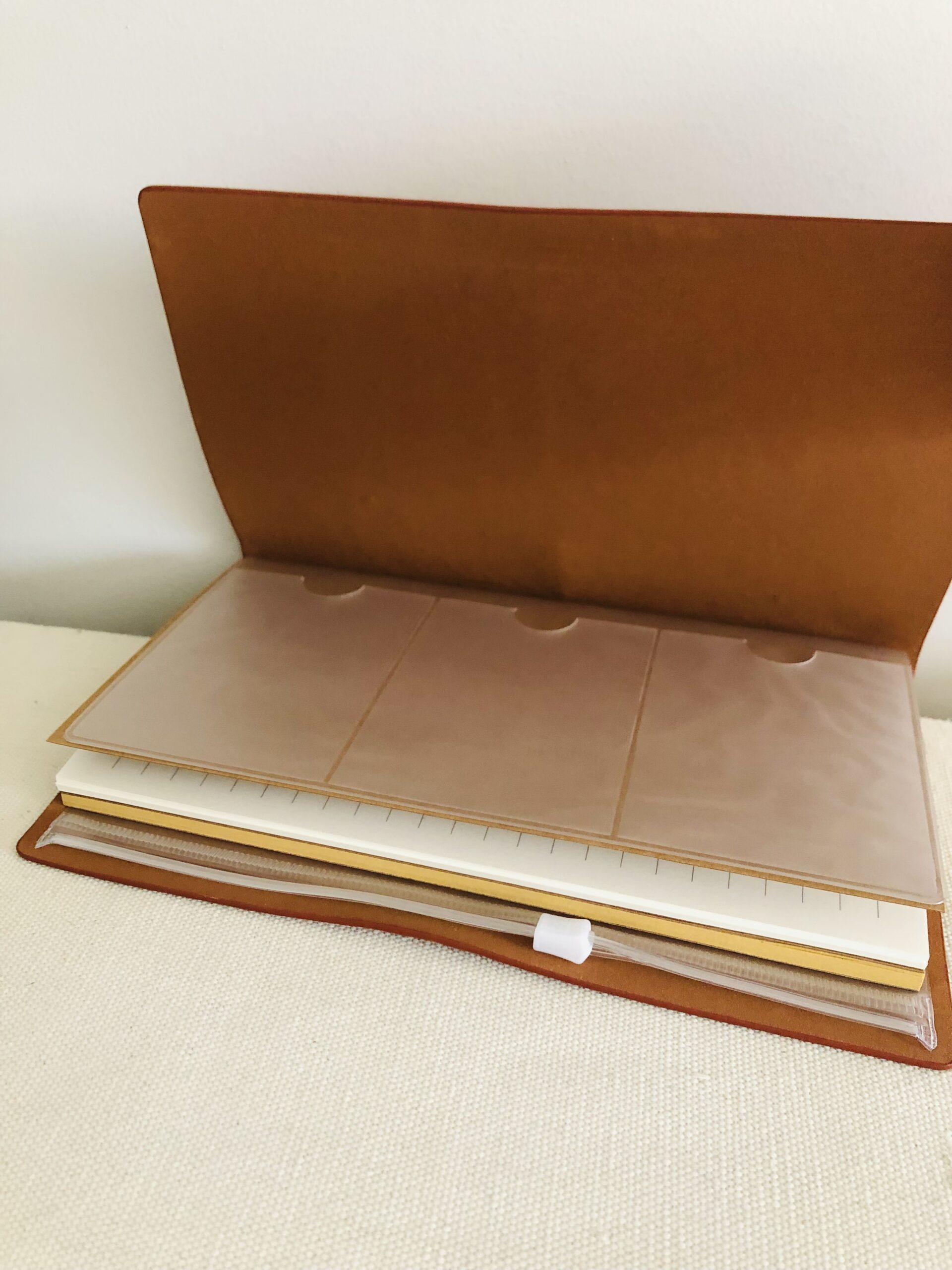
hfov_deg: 49.7
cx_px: 476
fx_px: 1027
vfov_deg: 63.4
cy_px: 635
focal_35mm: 28
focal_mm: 3.99
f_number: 1.8
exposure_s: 1/13
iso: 100
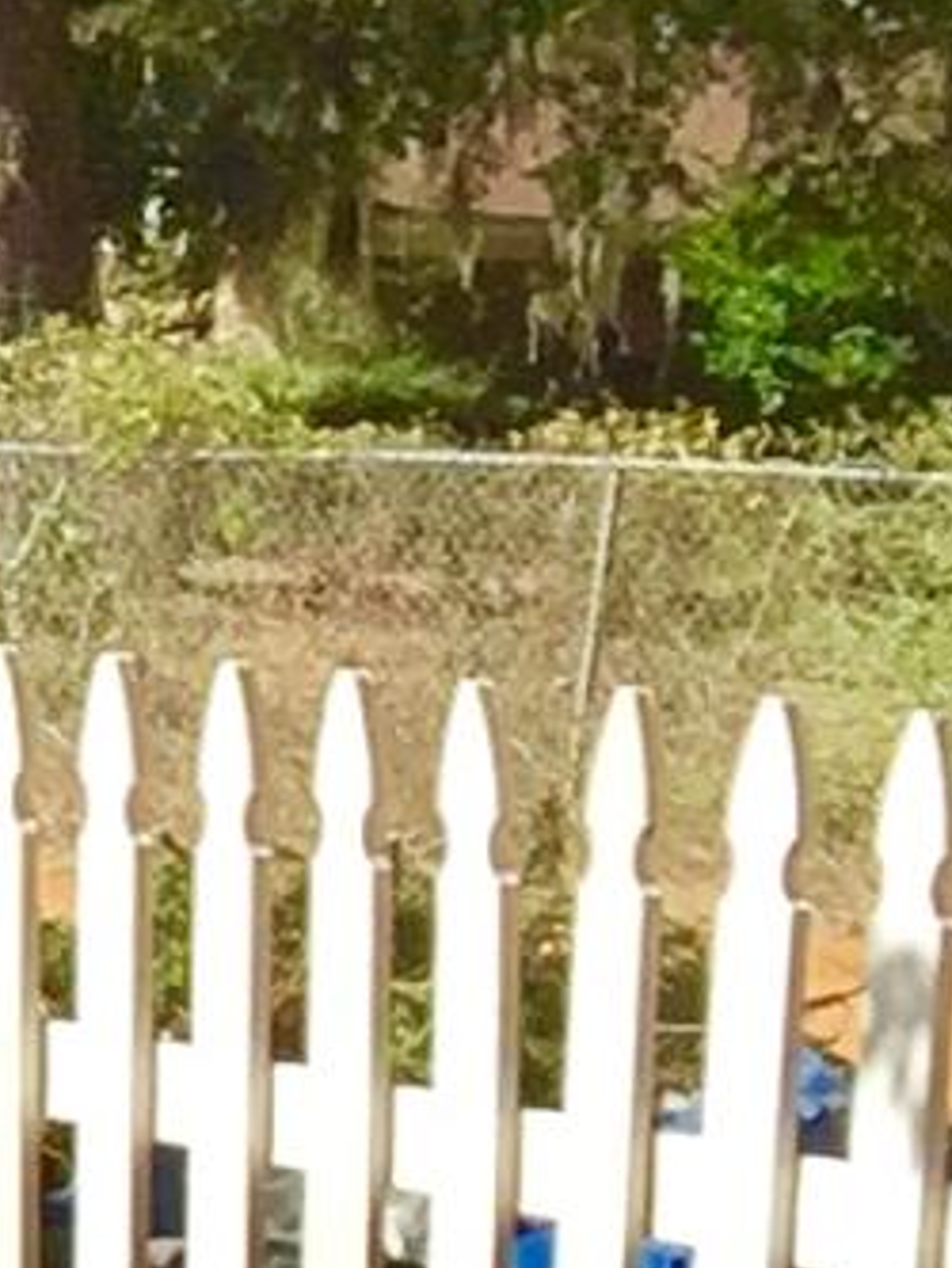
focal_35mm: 261
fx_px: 9564
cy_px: 640
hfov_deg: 4.8
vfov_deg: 7.6
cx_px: -3793
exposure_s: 1/1799
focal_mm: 4.15
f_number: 2.2
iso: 32
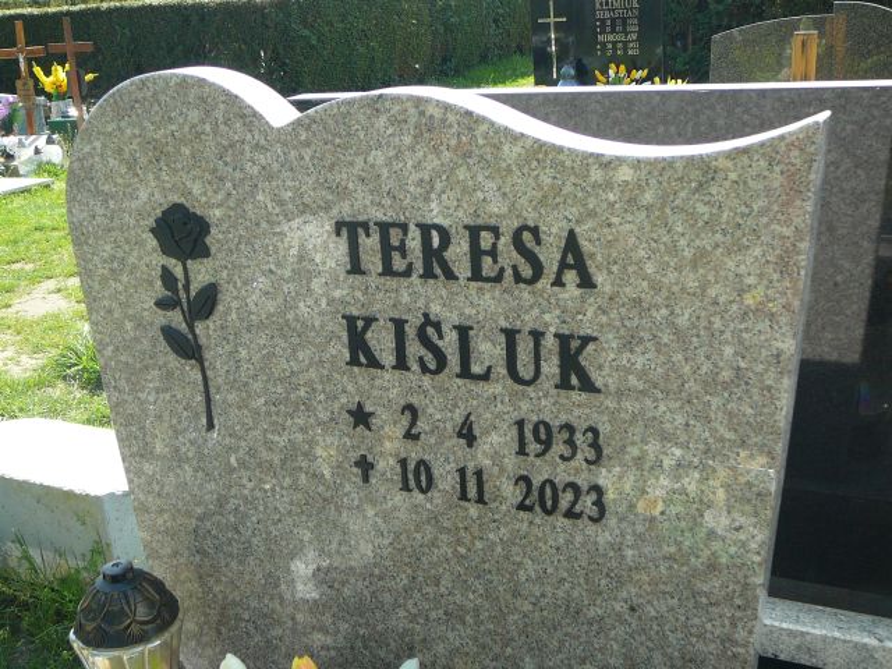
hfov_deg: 45.8
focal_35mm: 41
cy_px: 334
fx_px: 1057
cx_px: 446
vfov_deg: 35.1
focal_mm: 6.1
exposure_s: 1/250
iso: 80
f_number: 3.1
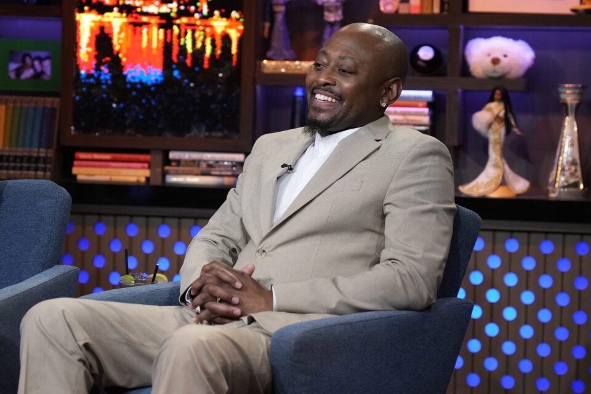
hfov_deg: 19.5
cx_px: 296
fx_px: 1724
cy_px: 197
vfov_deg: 13.0
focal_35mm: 105
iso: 2500
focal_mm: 70
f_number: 2.8
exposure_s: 1/160
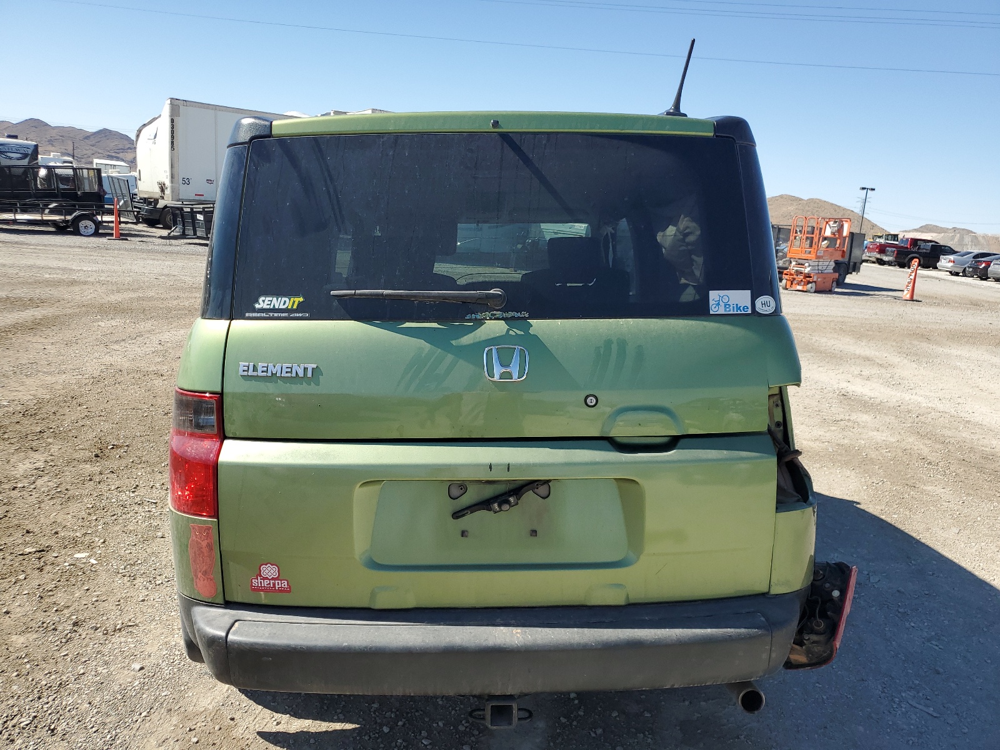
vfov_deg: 53.1
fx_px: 751
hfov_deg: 67.3
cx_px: 500
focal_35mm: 26
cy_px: 375
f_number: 1.5
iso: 50
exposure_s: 1/2500
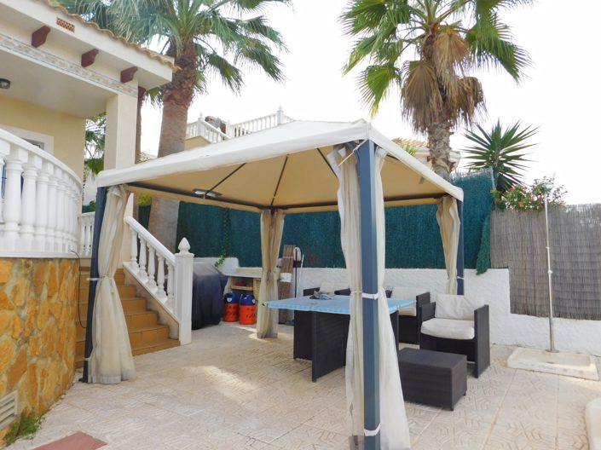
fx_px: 399
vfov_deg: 58.8
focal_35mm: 23
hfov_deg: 74.0
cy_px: 225
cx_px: 300
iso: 125
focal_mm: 4
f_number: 3
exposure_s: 1/800
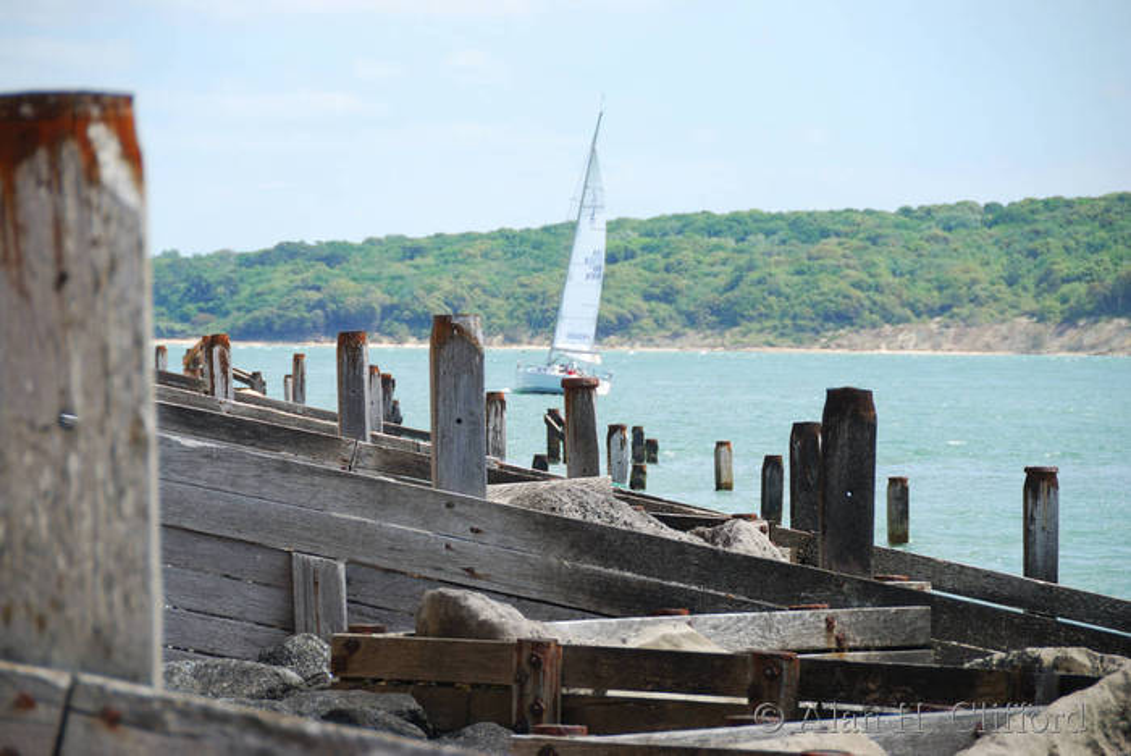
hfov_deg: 10.2
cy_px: 378
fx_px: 6367
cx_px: 566
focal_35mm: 202
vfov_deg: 6.8
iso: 100
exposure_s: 1/250
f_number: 5.6
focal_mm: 135
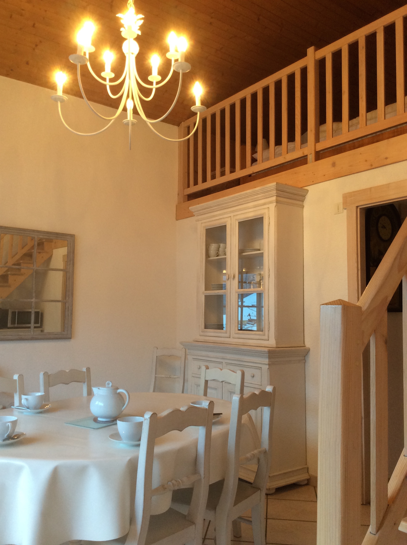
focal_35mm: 32
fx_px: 503
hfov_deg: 44.1
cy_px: 272
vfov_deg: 56.9
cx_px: 204
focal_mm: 3.3
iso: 64
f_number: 2.4
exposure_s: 1/25
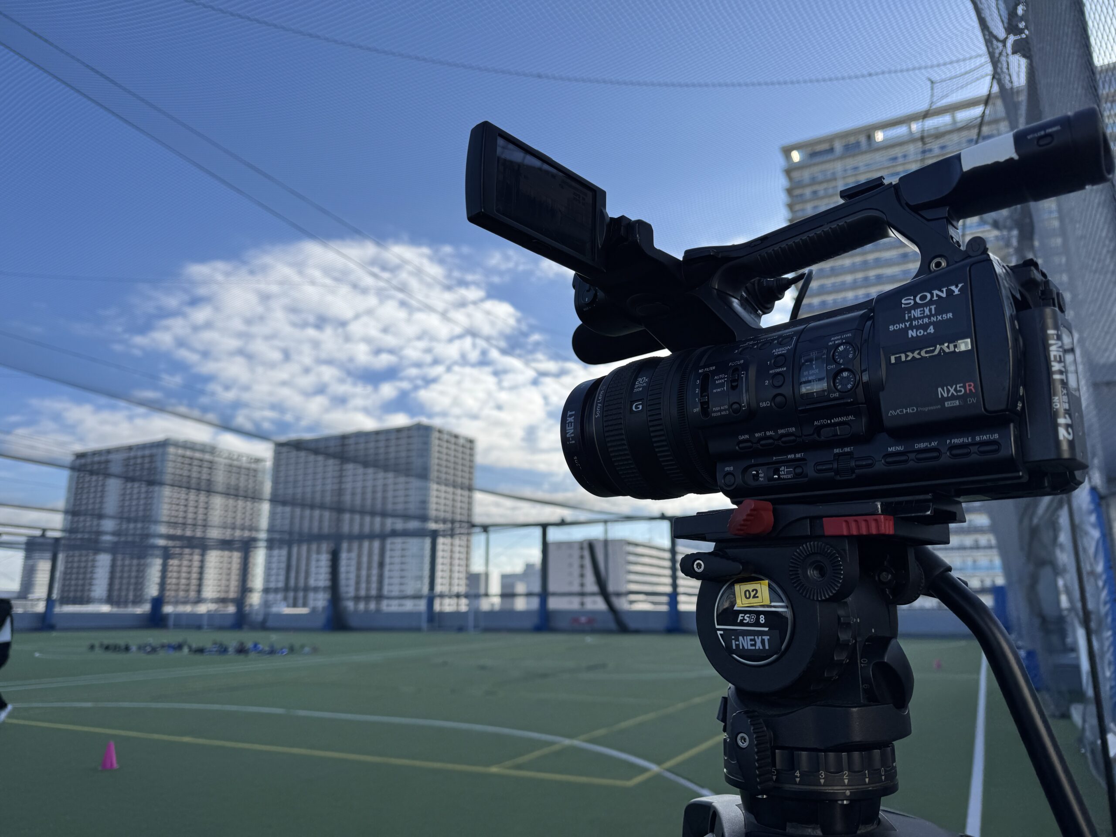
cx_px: 558
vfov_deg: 56.8
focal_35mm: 24
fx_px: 774
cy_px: 418
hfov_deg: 71.6
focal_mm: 6.76
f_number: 1.78
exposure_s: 1/4608
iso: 80
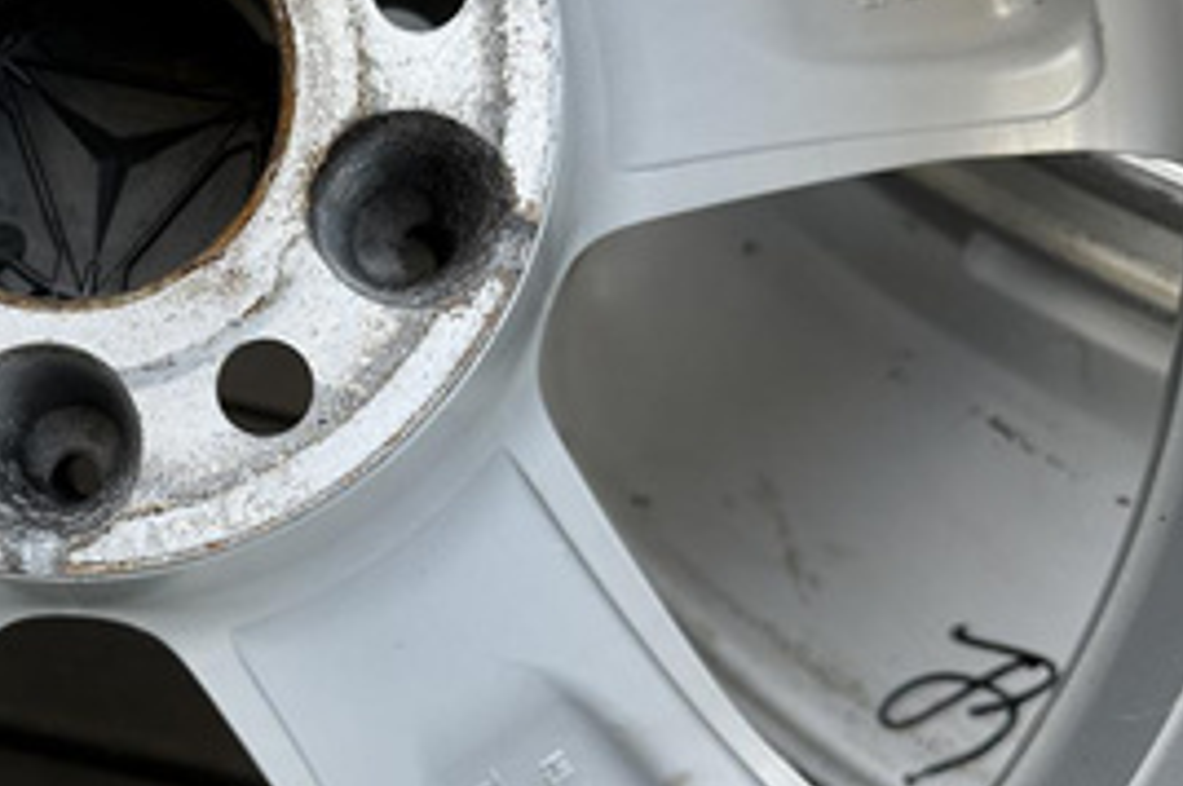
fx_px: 1378
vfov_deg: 31.8
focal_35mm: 42
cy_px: 371
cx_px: 238
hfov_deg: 44.2
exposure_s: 1/121
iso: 64
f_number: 1.78
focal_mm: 6.86
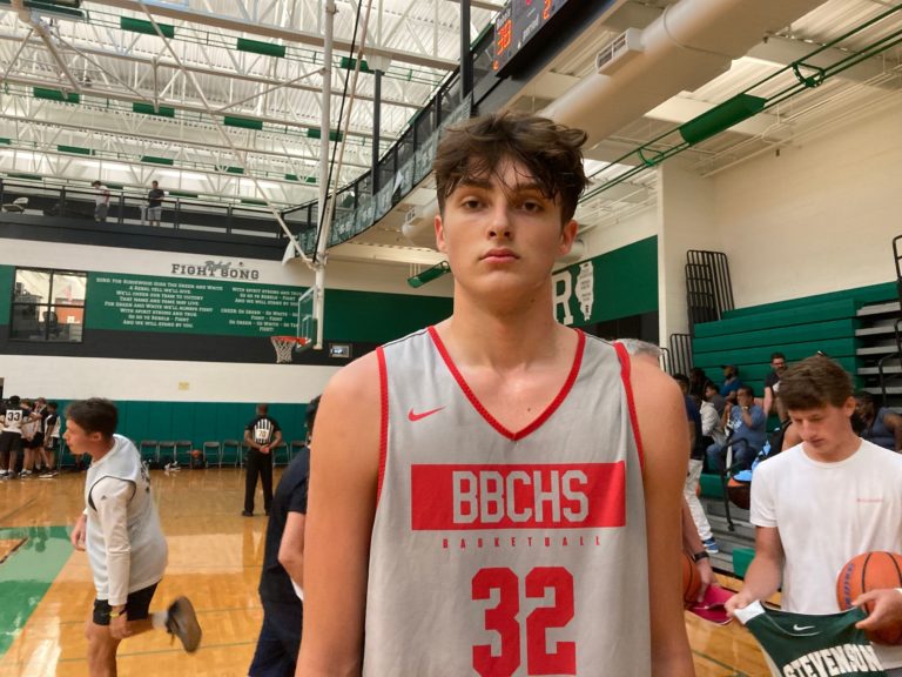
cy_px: 338
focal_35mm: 28
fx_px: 730
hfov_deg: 63.4
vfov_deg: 49.7
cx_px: 451
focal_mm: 3.99
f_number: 1.8
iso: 250
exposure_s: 1/60
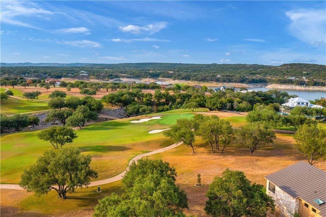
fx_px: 253
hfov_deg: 65.5
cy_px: 108
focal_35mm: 28
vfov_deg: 46.3
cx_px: 163
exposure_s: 1/400
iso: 100
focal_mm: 10.26
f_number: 7.1
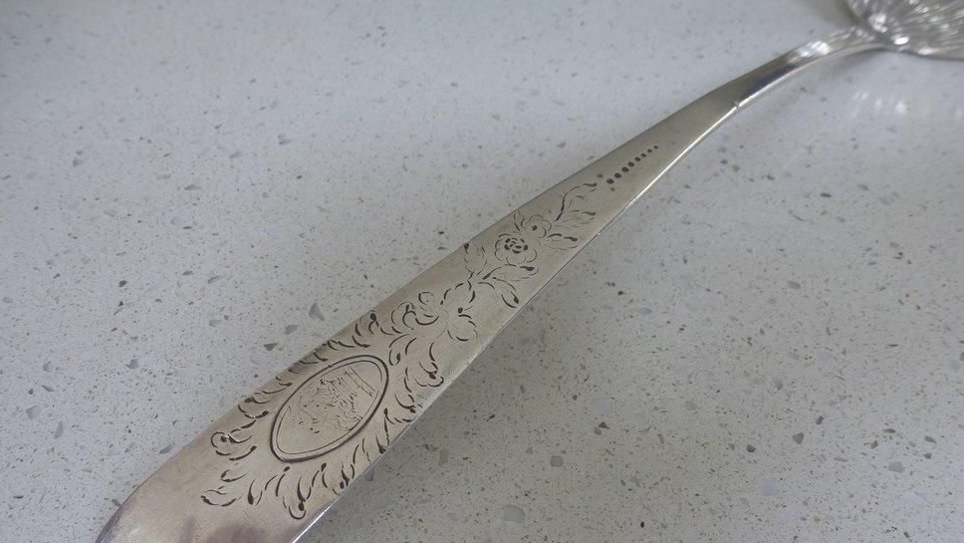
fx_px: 690
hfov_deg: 69.8
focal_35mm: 27
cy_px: 367
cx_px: 493
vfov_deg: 42.3
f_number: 3.3
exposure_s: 1/30
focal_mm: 4.3
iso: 400
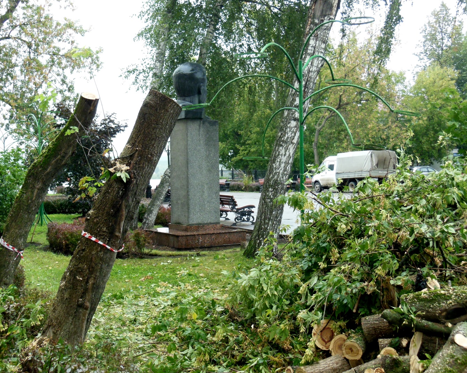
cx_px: 248
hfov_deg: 33.0
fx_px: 788
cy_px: 190
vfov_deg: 26.7
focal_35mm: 57
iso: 400
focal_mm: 9.3
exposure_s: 1/80
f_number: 4.7
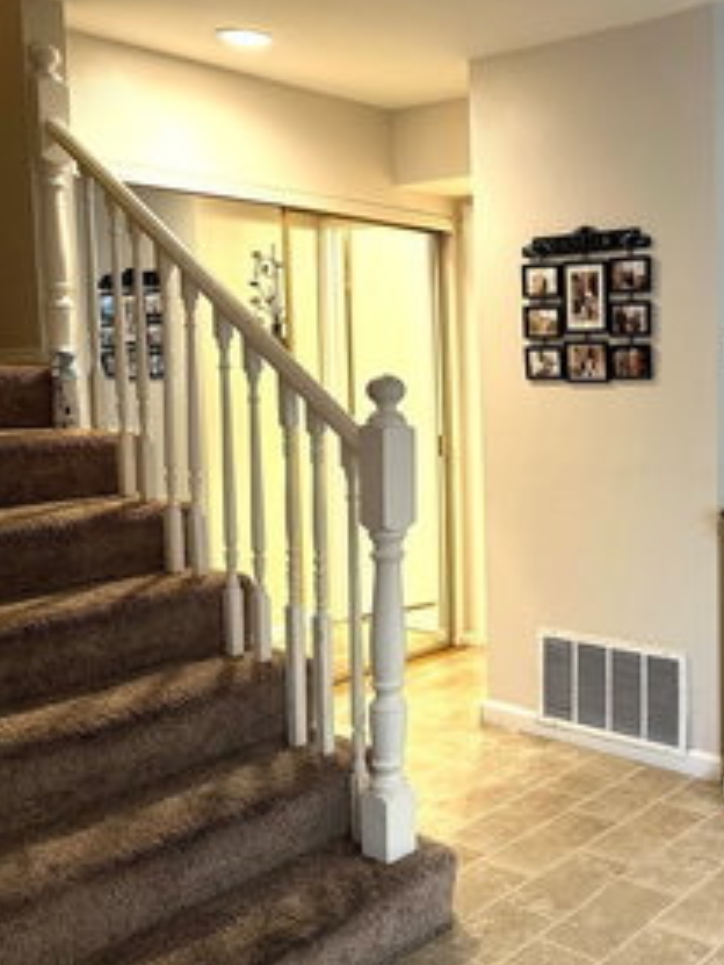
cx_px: 680
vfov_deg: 50.1
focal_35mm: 37
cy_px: 463
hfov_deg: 35.8
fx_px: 1031
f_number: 1.78
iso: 160
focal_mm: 6.86
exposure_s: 1/60
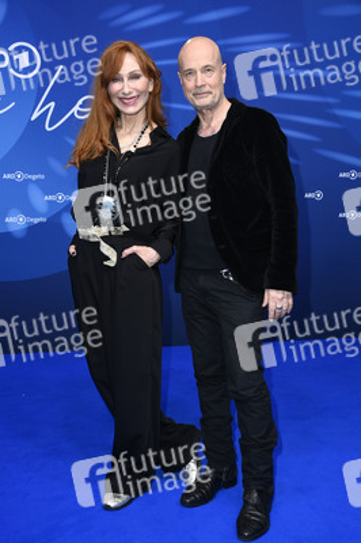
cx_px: 180
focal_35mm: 38
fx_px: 573
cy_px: 272
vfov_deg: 50.7
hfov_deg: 35.0
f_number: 5.6
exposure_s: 1/250
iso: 1250
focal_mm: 38
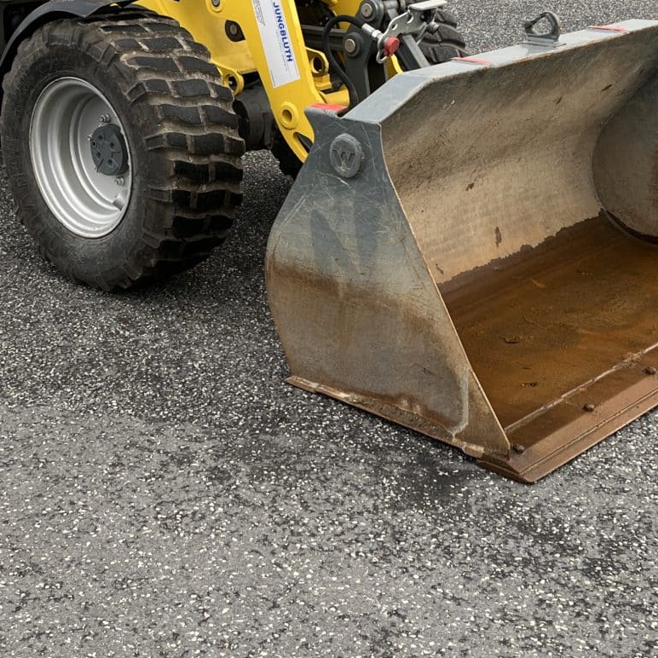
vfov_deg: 27.4
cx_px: 219
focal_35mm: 61
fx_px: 1312
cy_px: 95
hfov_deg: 28.0
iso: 50
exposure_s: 1/384
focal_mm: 5.1
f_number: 1.6
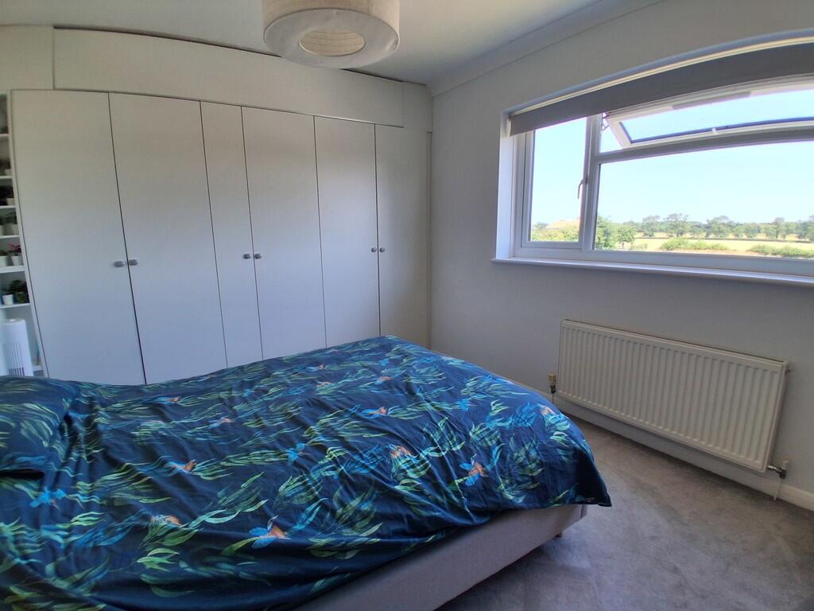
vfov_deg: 74.7
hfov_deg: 91.0
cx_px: 407
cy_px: 306
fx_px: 400
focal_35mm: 17
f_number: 2.2
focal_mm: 1.4
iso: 50
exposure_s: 1/104
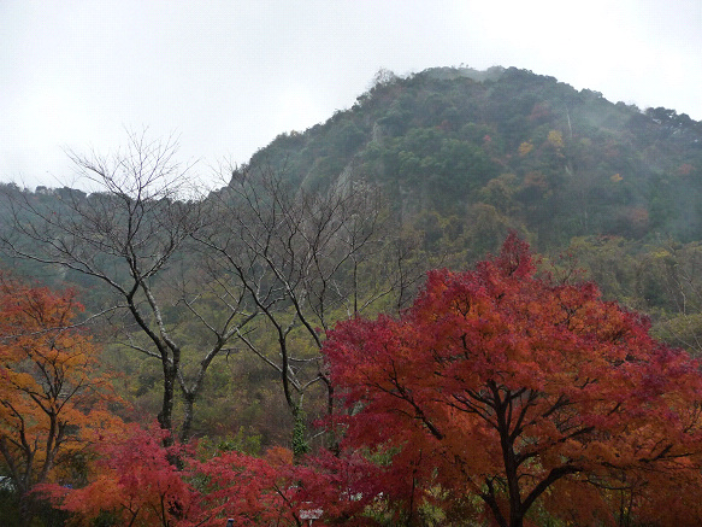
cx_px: 351
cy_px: 264
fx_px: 568
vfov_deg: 49.7
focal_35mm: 28
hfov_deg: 63.5
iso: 320
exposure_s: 1/250
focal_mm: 4.7
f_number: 3.3
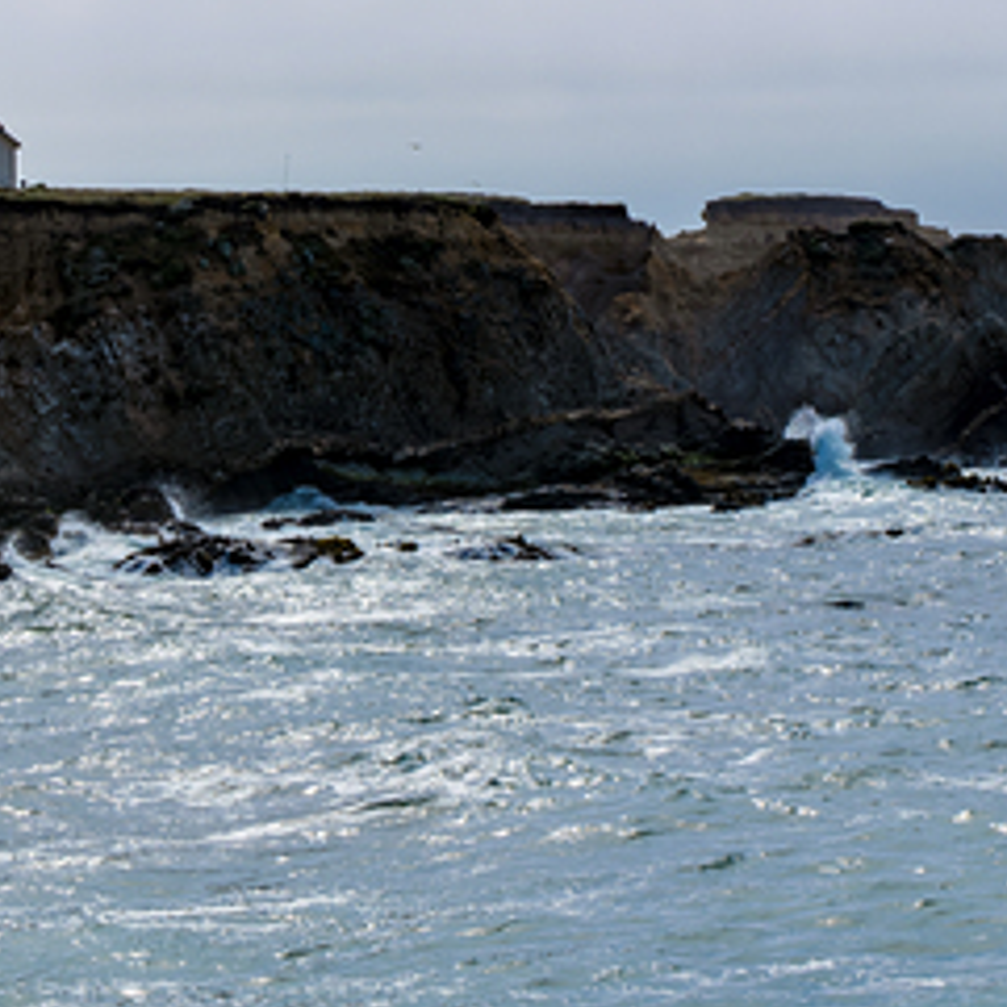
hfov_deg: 12.1
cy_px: 175
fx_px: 4739
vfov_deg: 12.1
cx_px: 635
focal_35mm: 144
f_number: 7.1
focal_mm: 45
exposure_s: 1/1700
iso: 125
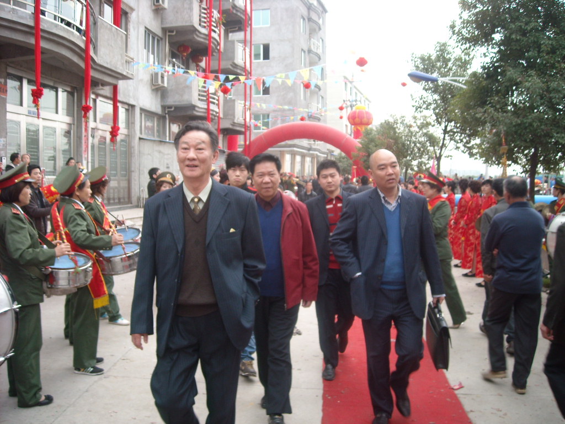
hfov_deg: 52.6
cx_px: 282
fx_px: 571
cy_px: 212
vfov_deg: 40.7
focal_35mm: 35
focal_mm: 5.7
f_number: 2.8
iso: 95
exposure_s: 1/60
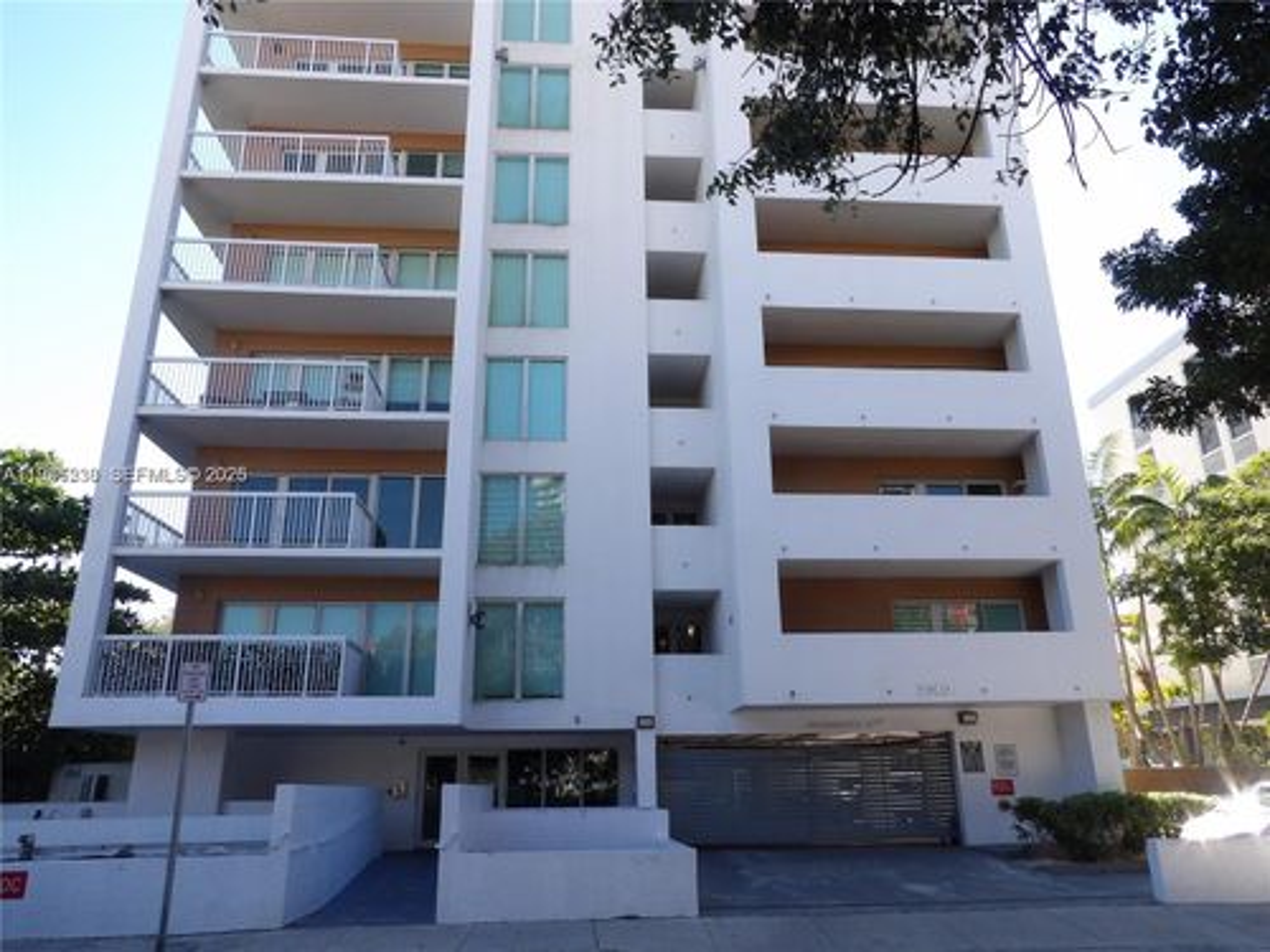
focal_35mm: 24
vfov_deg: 56.8
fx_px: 881
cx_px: 635
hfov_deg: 71.6
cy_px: 476
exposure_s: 1/117
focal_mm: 4.3
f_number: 5.6
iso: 100
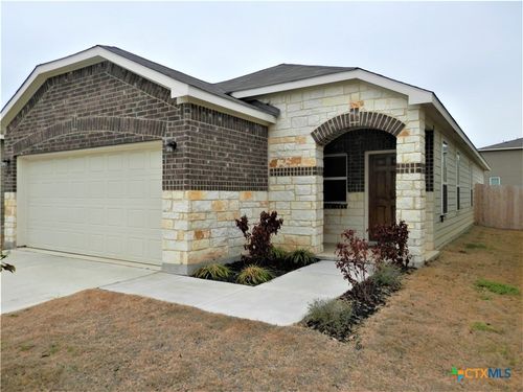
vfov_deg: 54.9
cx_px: 262
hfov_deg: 69.4
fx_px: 378
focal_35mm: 25
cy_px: 196
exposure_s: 1/800
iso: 80
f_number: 3
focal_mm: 4.5
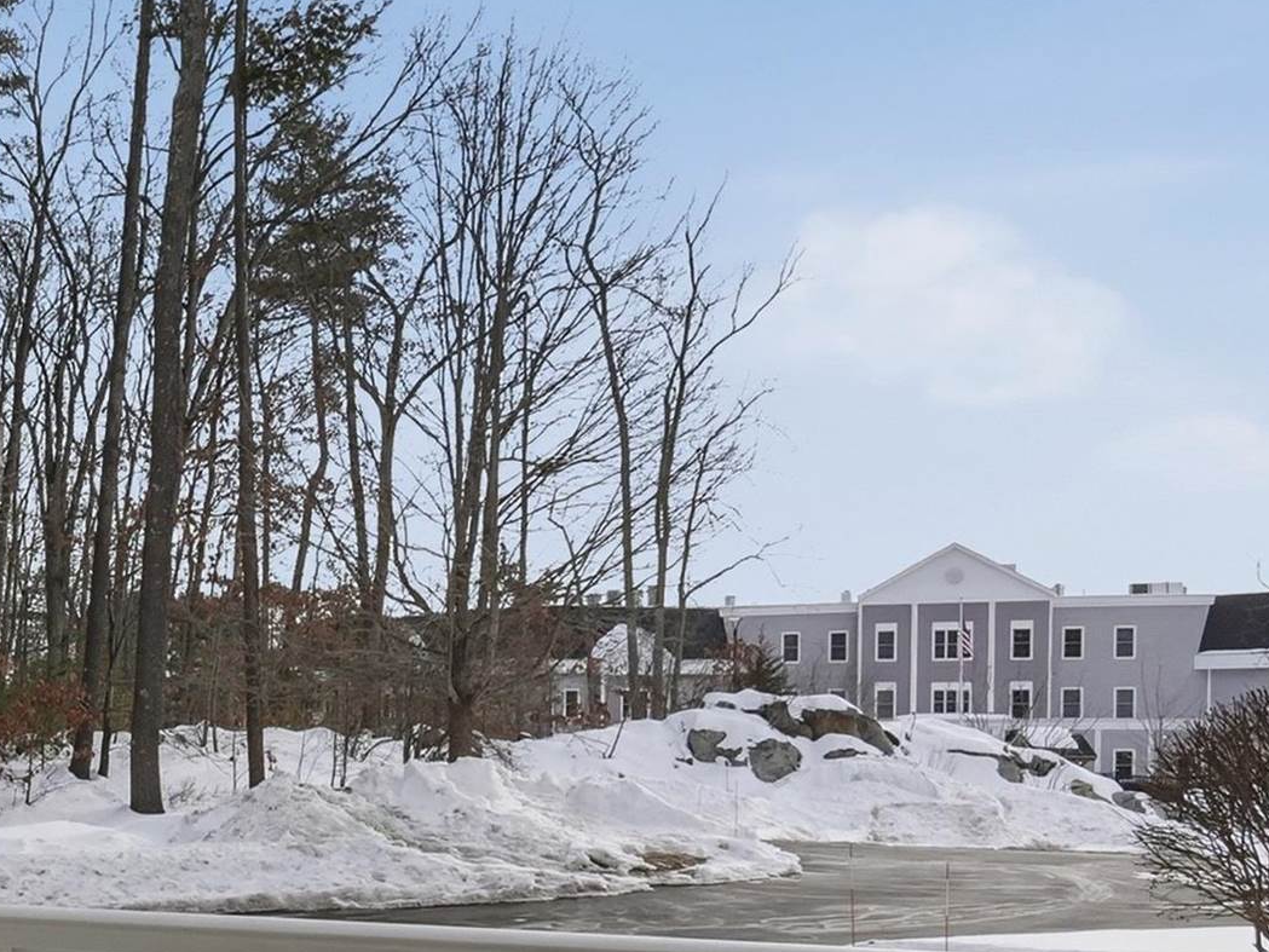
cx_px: -31
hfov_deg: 36.3
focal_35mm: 46
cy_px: 682
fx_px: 1701
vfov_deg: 30.9
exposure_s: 1/4000
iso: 800
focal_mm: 11
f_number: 7.1
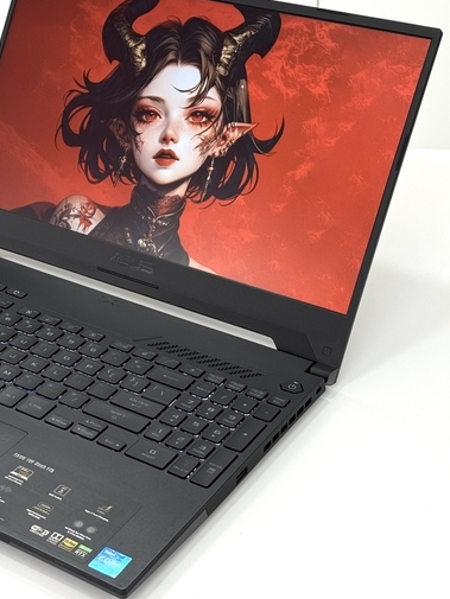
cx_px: 95
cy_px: 249
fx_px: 1317
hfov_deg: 19.2
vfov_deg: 25.6
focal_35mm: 76
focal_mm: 6.76
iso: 80
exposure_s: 1/100
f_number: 1.78
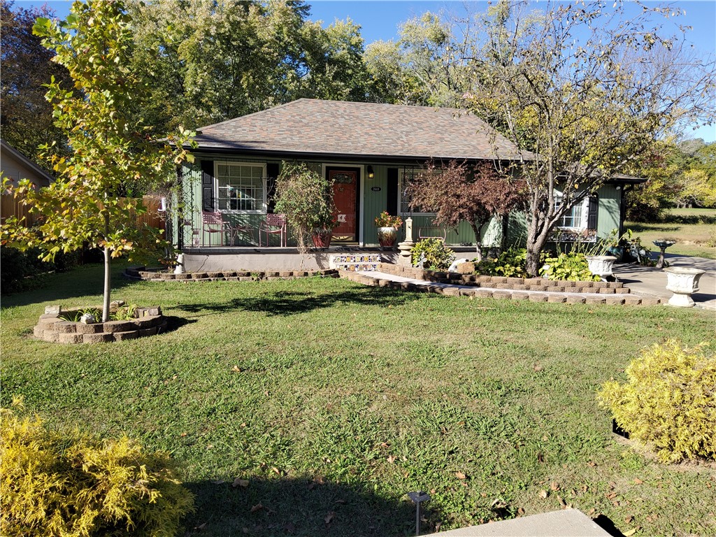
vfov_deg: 53.1
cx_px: 358
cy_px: 268
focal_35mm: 26
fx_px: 538
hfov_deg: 67.3
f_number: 2
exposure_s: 1/631
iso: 50
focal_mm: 3.08
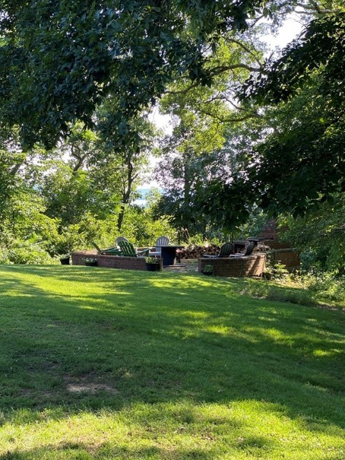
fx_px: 877
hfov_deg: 22.2
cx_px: 134
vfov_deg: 29.4
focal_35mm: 66
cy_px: 259
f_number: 2
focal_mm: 6
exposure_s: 1/122
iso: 20
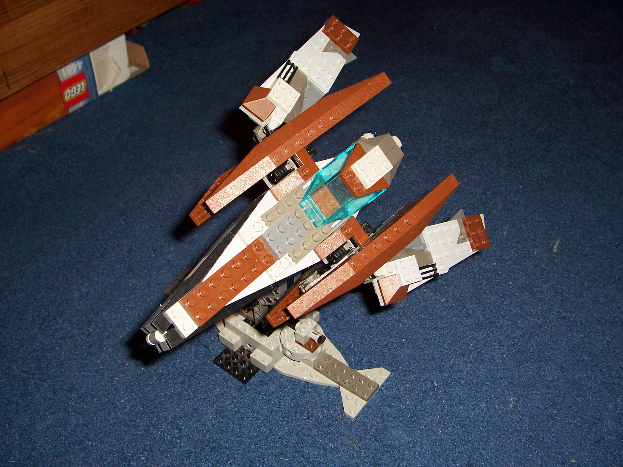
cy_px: 234
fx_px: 612
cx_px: 312
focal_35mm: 34
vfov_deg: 41.8
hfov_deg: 54.0
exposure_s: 1/60
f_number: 2.7
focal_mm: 5.6
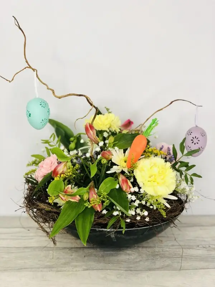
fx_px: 431
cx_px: 108
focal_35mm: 52
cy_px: 144
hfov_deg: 28.0
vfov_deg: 36.8
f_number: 2.4
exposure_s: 1/50
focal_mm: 6
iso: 16
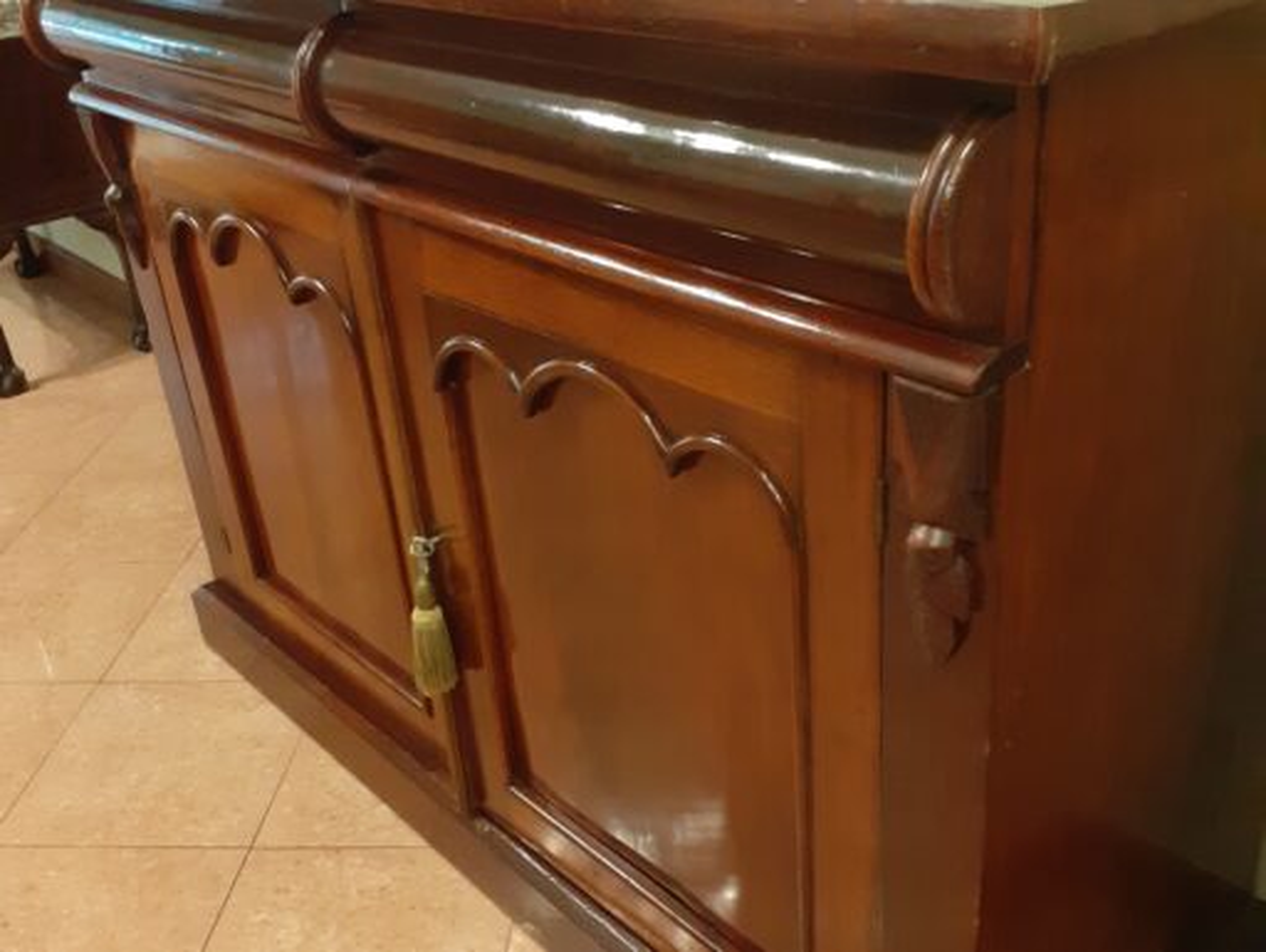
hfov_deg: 65.3
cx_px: 633
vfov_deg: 51.4
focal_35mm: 27
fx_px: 988
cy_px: 476
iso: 400
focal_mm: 3.6
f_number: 1.9
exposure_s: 1/25
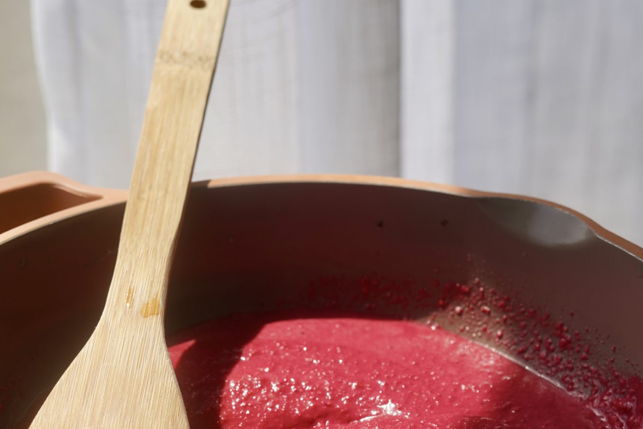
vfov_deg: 17.7
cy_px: 394
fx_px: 1357
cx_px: 324
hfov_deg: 26.7
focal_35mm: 76
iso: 100
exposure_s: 1/250
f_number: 5
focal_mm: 50
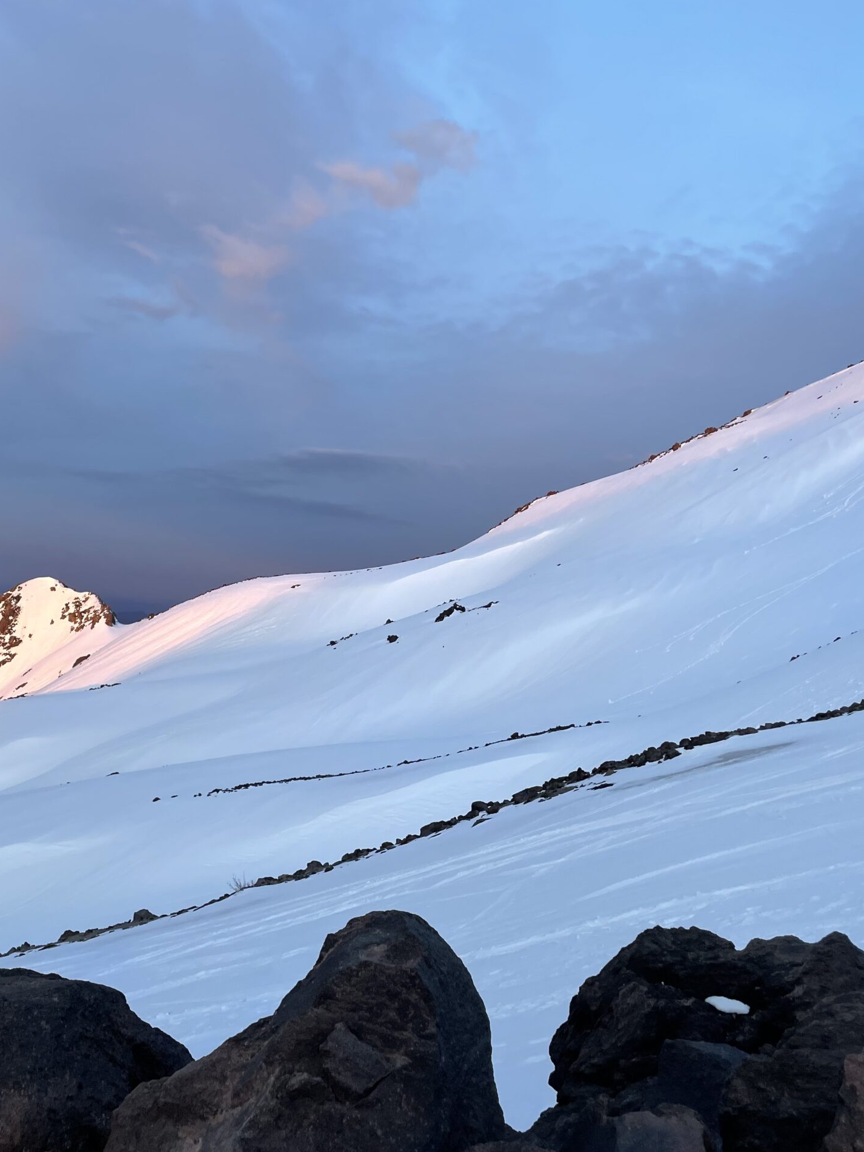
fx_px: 1165
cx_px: 317
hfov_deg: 40.4
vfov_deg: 52.6
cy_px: 571
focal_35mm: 35
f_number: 1.6
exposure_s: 1/124
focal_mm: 4.2
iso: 32
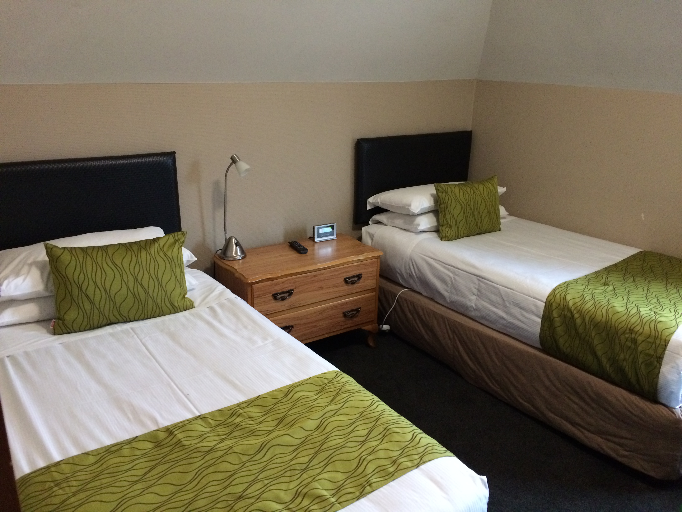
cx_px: 341
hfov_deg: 61.7
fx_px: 571
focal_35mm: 29
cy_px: 256
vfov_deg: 48.2
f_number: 2.2
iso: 320
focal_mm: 4.15
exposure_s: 1/17
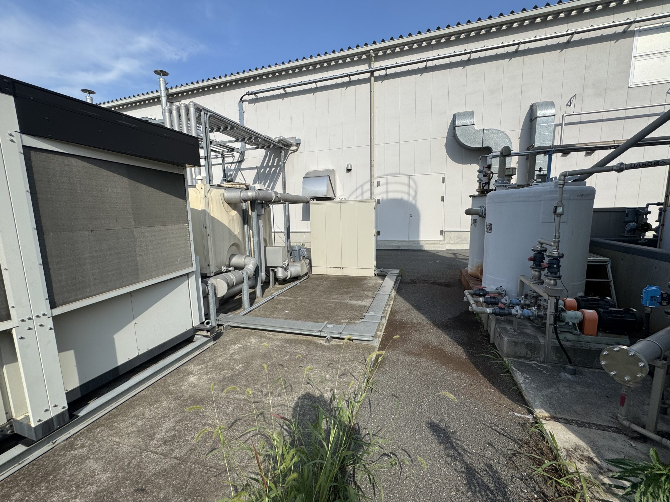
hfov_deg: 98.1
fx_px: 290
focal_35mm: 15
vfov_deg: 81.7
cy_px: 257
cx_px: 322
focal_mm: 2.22
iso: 50
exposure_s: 1/2083
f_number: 2.2
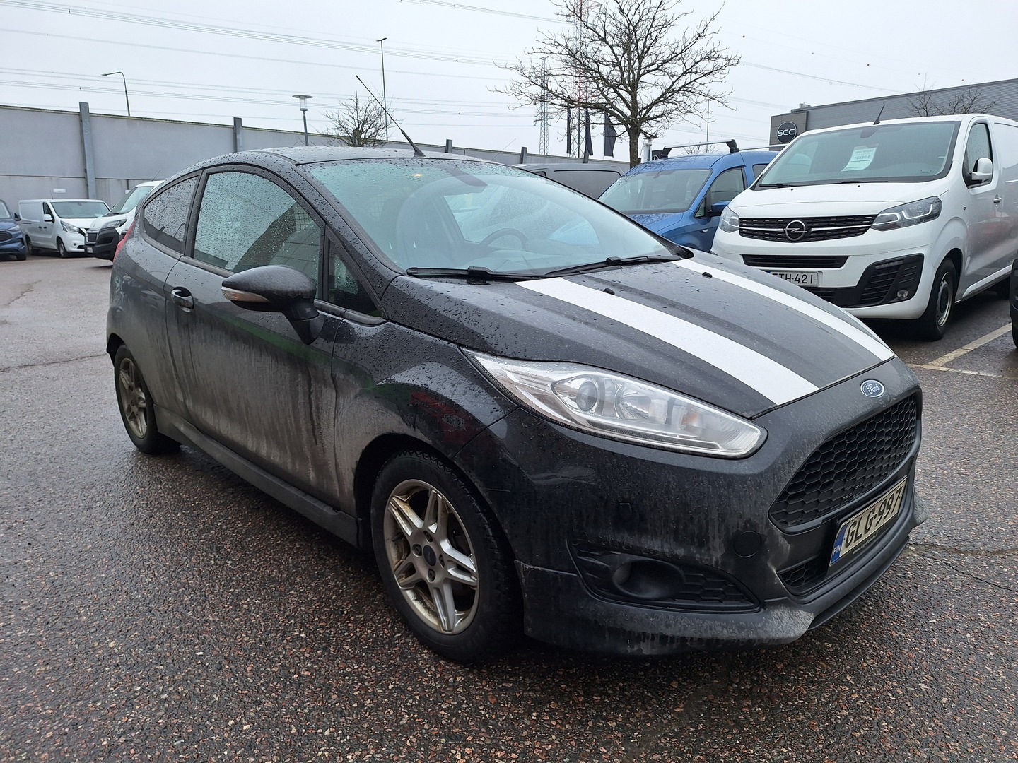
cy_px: 382
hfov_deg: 73.9
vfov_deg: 58.9
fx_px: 676
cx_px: 509
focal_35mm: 23
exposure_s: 1/325
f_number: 1.8
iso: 40
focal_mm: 5.54
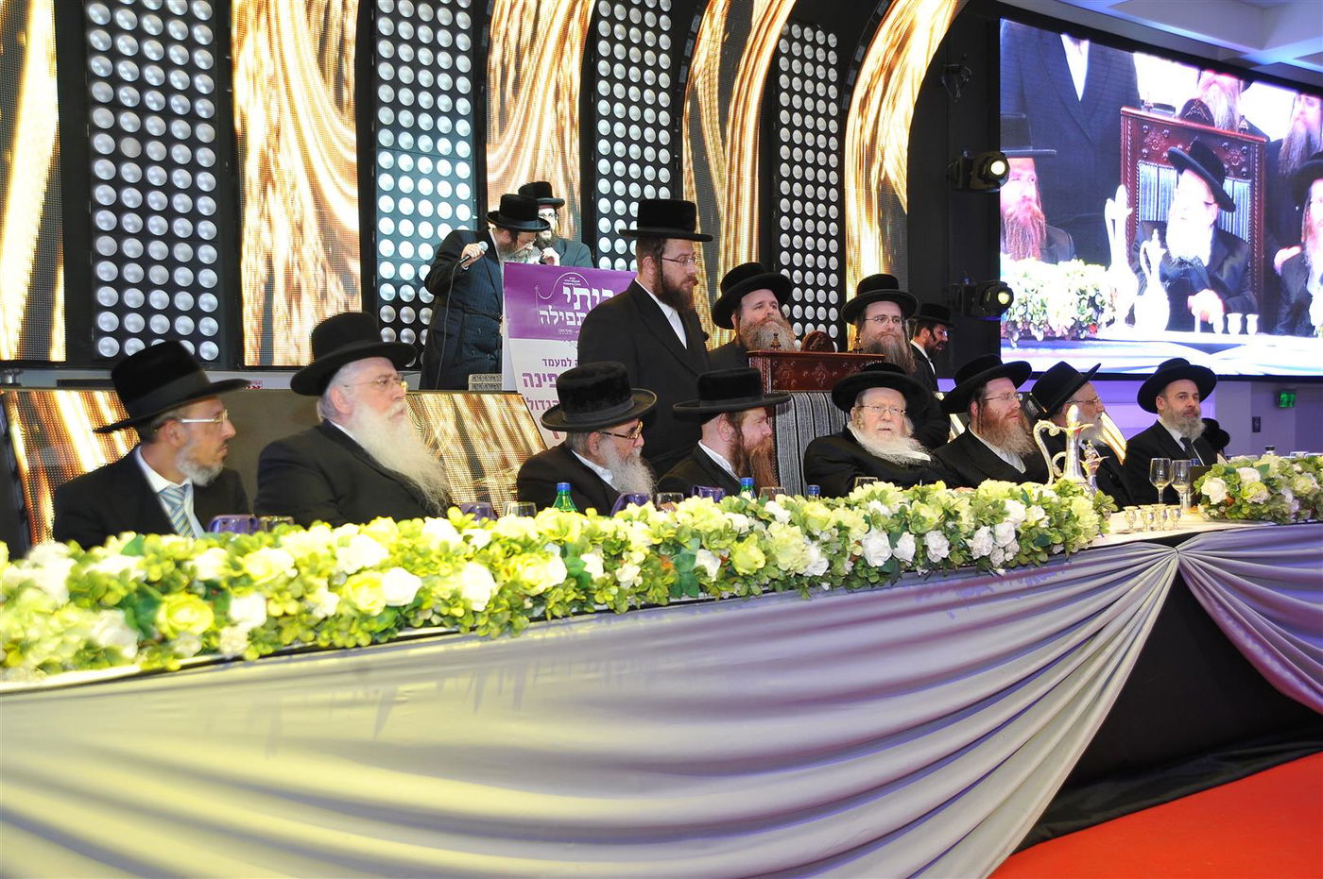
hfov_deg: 50.7
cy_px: 440
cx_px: 662
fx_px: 1395
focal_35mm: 38
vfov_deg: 35.0
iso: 1250
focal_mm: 38
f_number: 4
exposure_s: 1/100
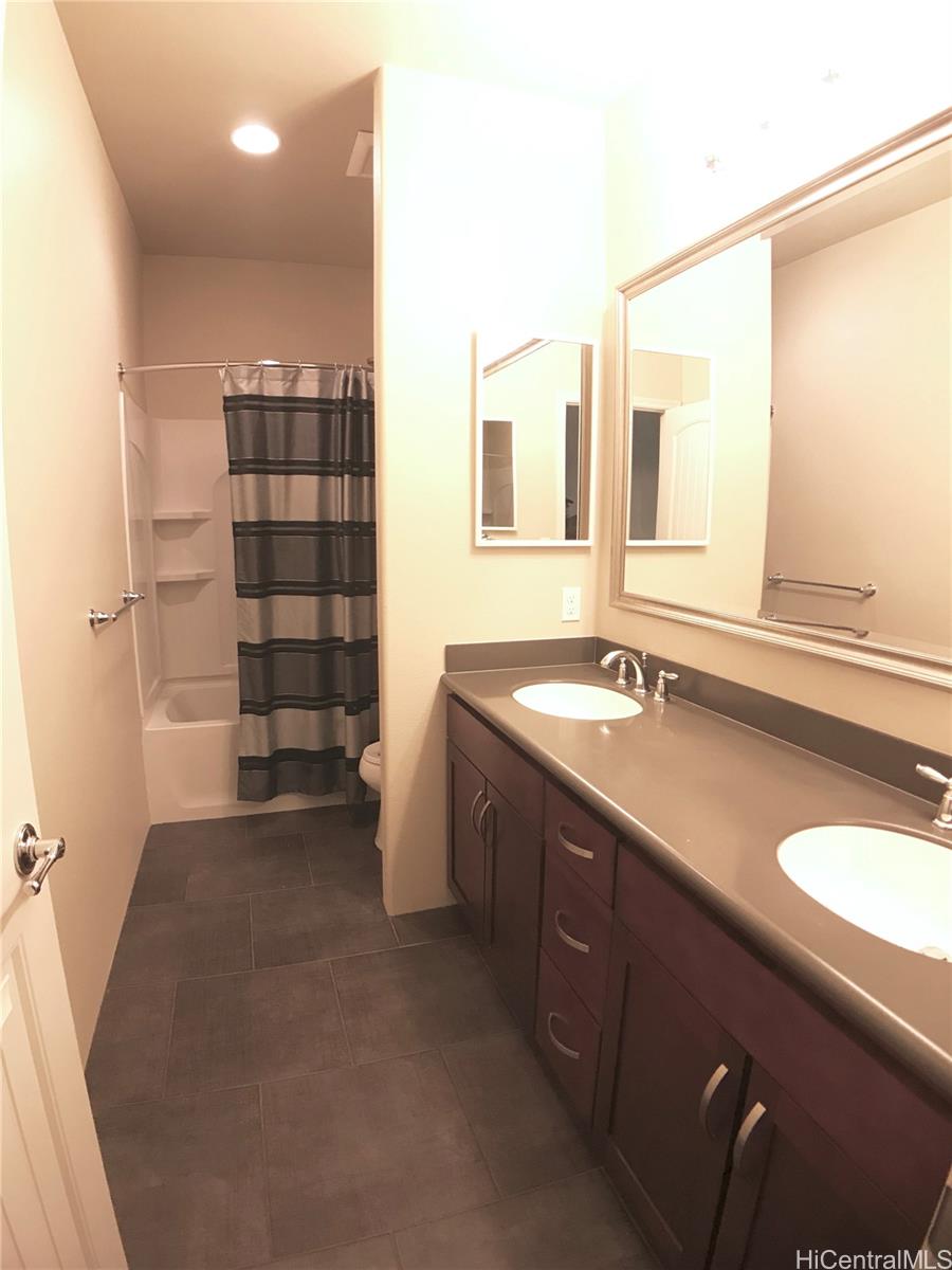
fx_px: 1027
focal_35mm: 28
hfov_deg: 49.7
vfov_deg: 63.4
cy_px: 635
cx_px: 476
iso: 40
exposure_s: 1/15
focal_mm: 3.99
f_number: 1.8
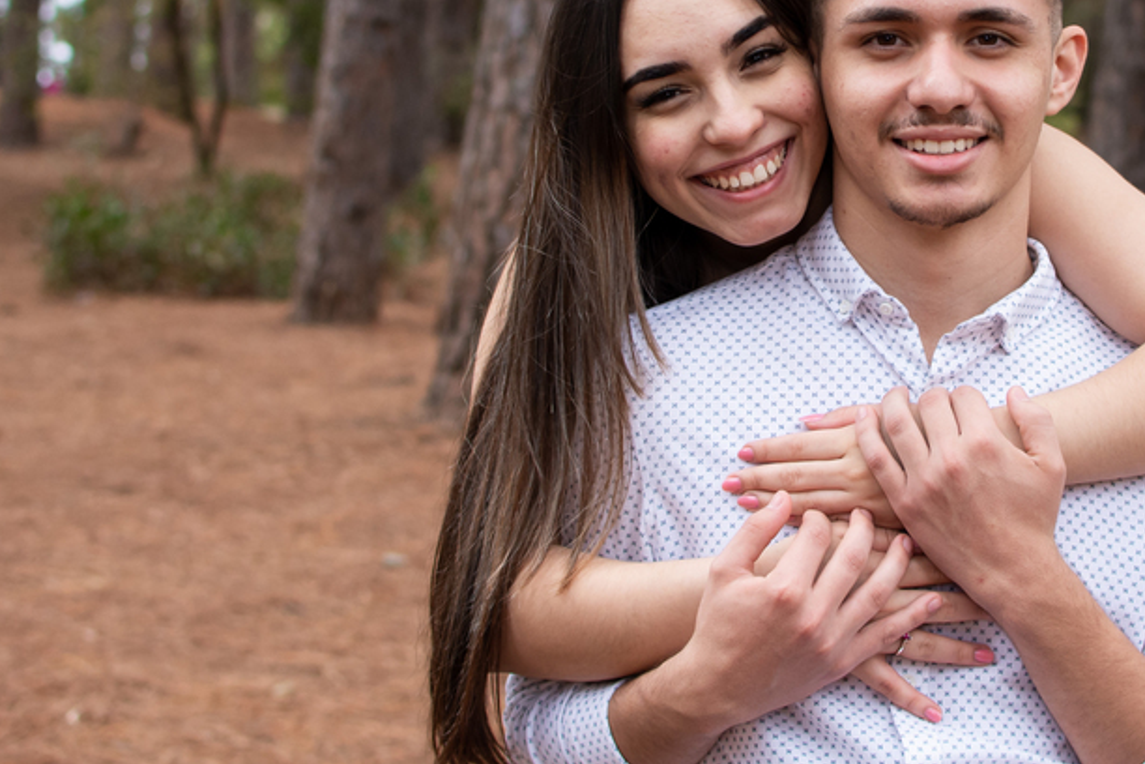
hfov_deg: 19.7
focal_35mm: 103
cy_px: 148
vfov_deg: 13.2
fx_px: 3275
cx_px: 814
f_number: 2.5
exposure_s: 1/160
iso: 320
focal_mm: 35
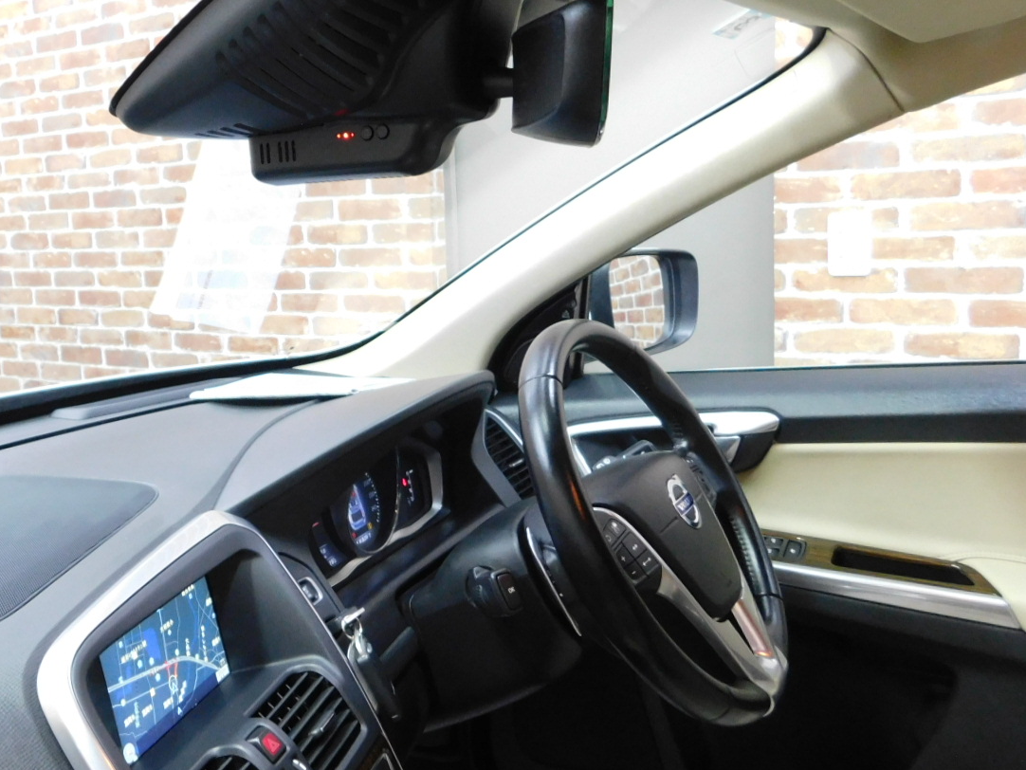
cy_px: 319
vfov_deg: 41.7
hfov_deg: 52.1
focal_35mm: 34
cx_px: 284
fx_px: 1008
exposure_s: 1/13
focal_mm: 4
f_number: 3
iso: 400
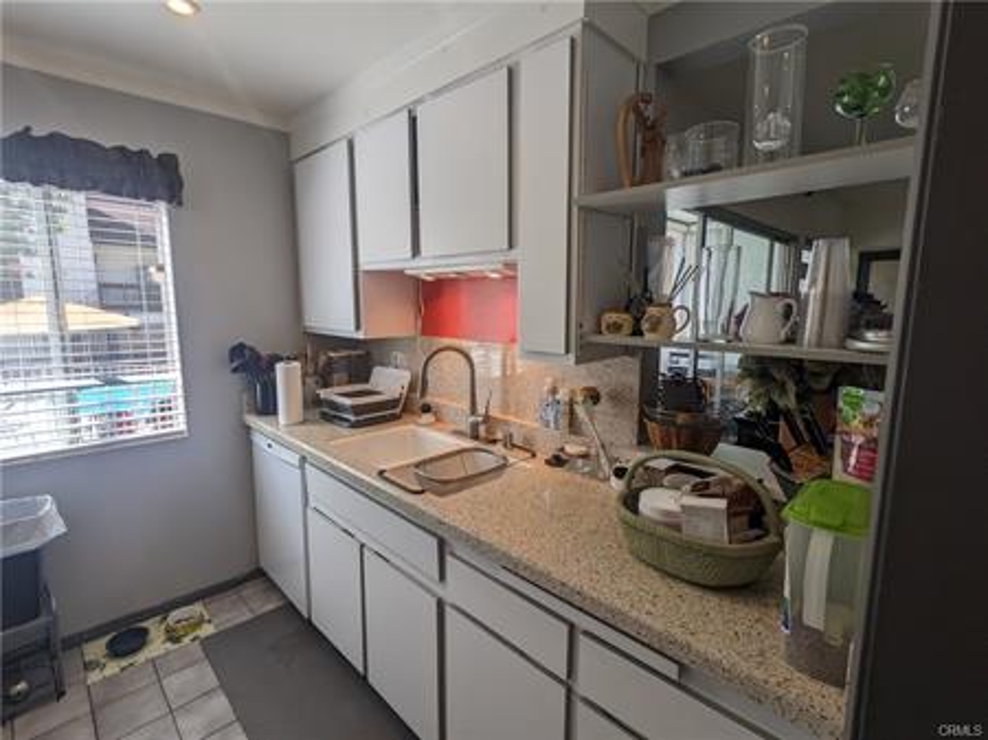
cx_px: 494
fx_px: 456
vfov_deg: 78.1
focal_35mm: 16
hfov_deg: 94.5
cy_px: 370
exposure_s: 1/120
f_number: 2.2
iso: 30
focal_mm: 2.22
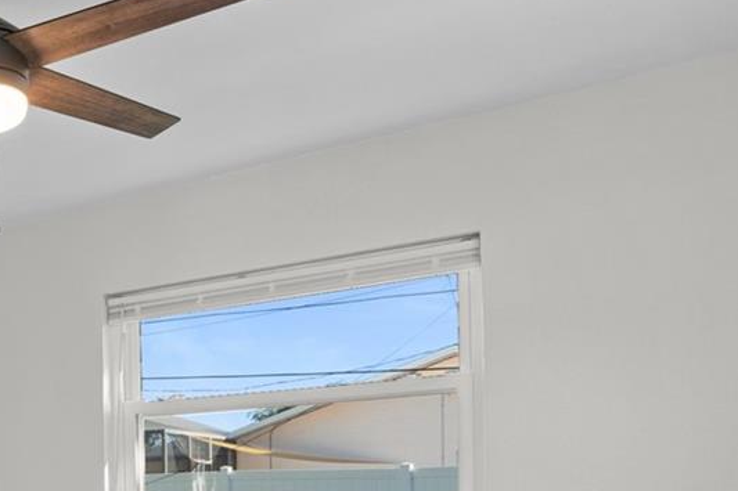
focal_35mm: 48
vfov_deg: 26.5
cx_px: -194
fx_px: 984
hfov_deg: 32.3
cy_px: 498
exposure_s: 1/2.5
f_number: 9
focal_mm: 16
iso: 250
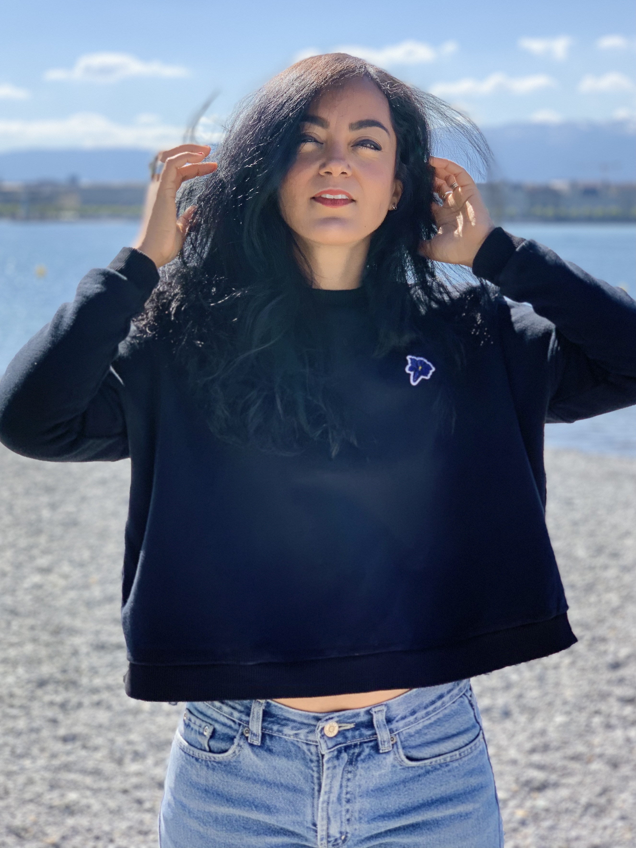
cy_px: 424
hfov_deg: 28.0
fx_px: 1274
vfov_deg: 36.8
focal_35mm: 52
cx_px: 318
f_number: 2.4
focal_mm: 6
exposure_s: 1/406
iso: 16
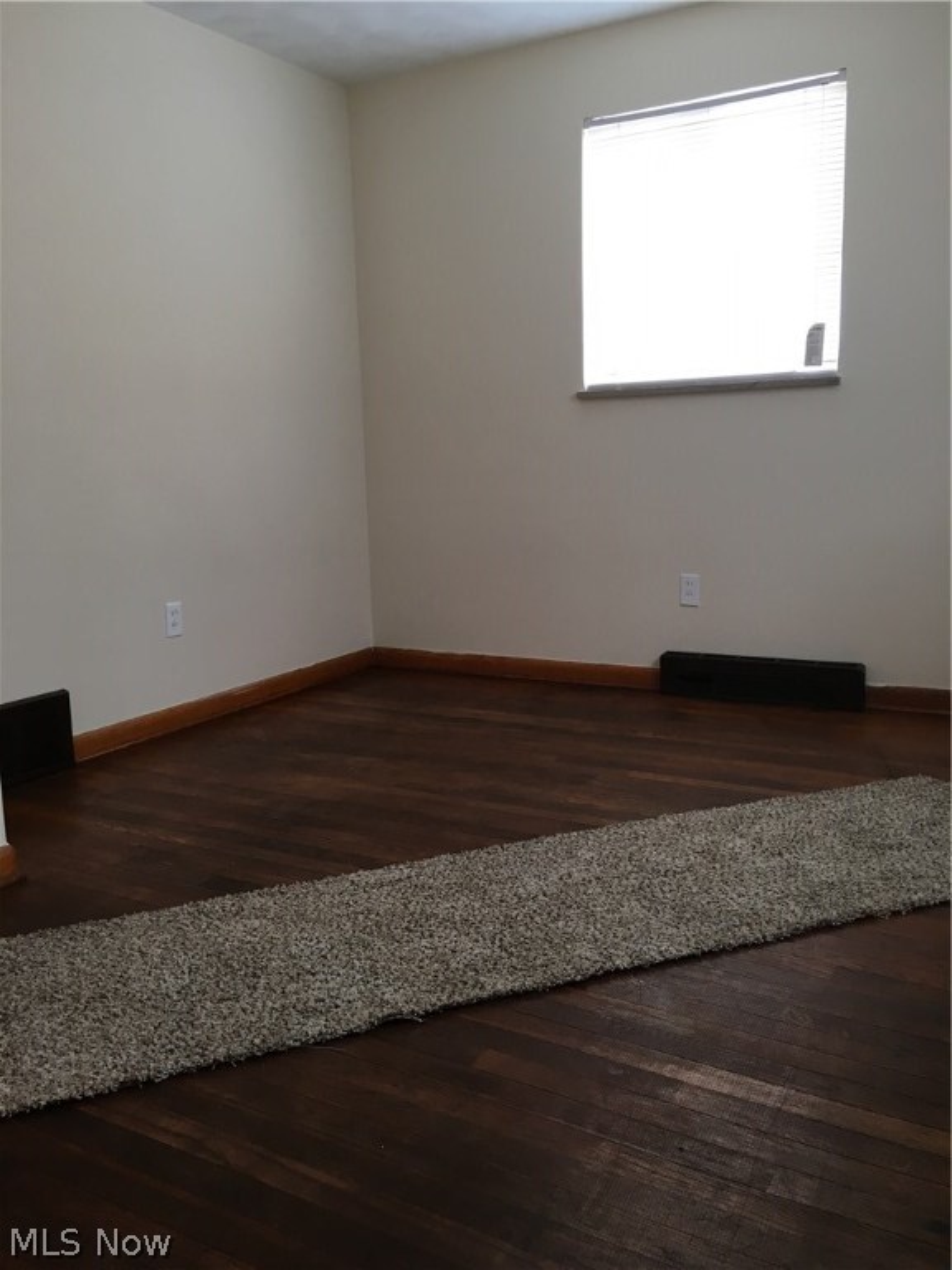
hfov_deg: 48.2
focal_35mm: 29
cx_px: 476
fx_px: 1063
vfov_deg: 61.7
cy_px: 635
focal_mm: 4.15
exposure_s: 1/33
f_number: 2.2
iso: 32
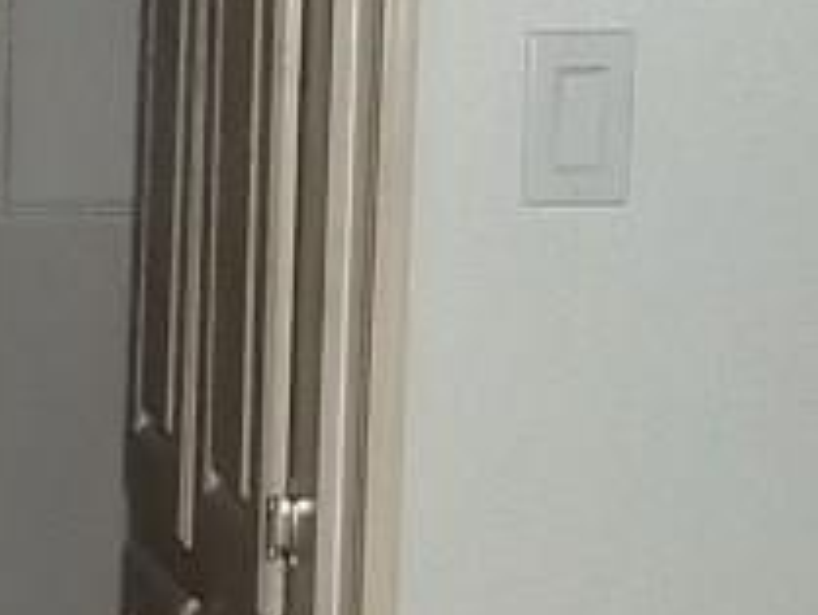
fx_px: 4398
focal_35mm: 186
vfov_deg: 8.0
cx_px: -548
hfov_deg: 10.2
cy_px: 478
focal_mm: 6.3
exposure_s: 1/60
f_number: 4.5
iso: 360
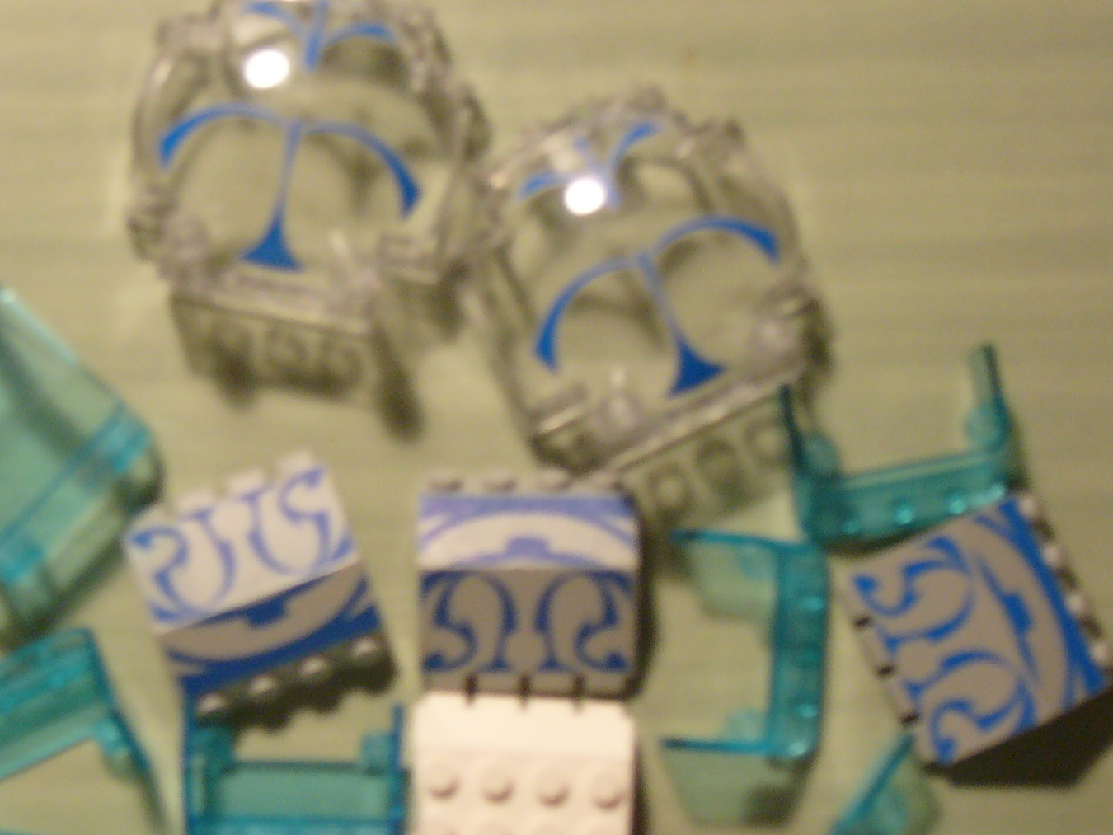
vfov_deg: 16.2
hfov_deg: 21.5
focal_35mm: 91
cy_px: 589
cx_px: 397
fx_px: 2926
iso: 200
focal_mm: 10
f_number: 3.7
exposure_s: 1/15
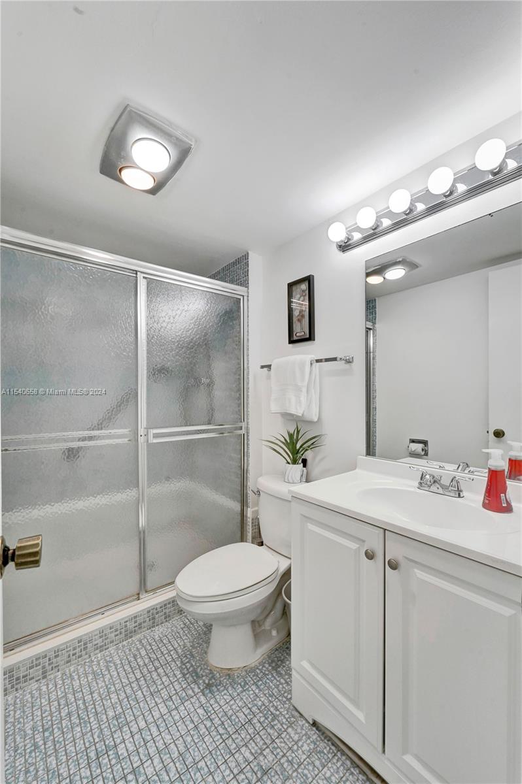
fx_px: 305
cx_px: 261
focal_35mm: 14
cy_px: 392
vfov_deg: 104.3
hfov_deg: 81.1
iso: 1600
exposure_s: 1/60
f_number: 13
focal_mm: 14
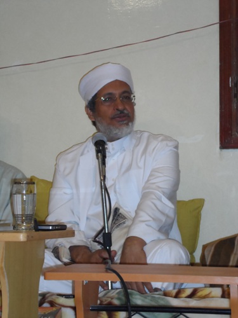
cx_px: 119
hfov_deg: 14.8
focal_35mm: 100
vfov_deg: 19.6
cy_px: 159
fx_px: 917
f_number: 5.2
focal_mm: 18
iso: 640
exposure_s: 1/60
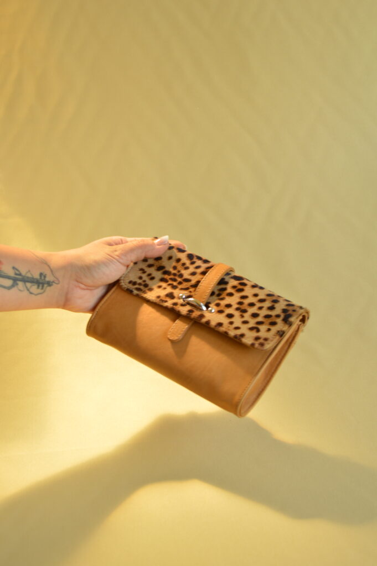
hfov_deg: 22.6
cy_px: 283
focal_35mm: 60
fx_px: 944
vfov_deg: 33.4
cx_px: 188
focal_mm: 40
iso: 200
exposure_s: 1/40
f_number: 5.3
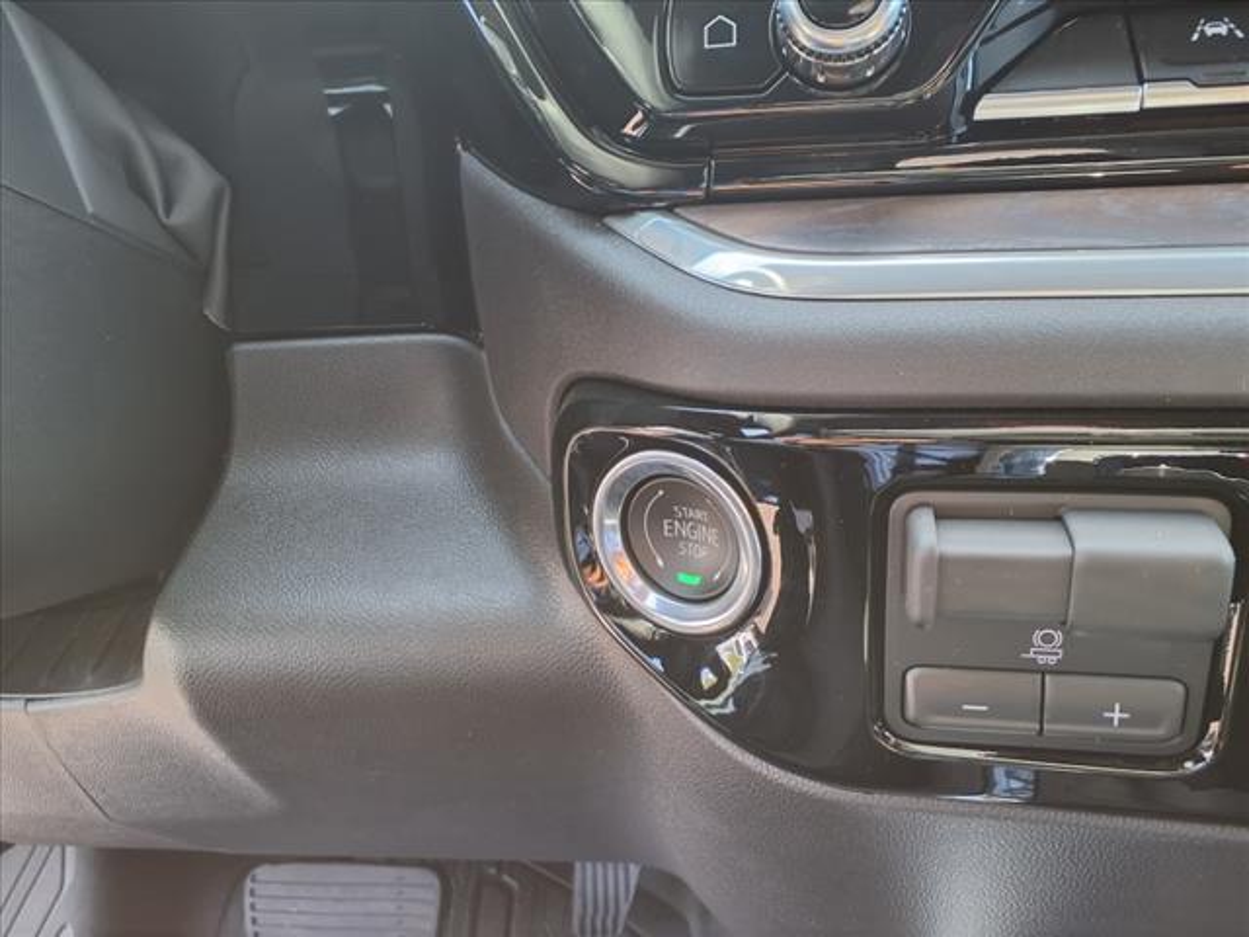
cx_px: 624
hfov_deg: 65.3
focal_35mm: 27
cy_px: 468
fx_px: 974
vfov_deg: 51.4
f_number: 1.9
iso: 100
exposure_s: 1/40
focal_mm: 3.58
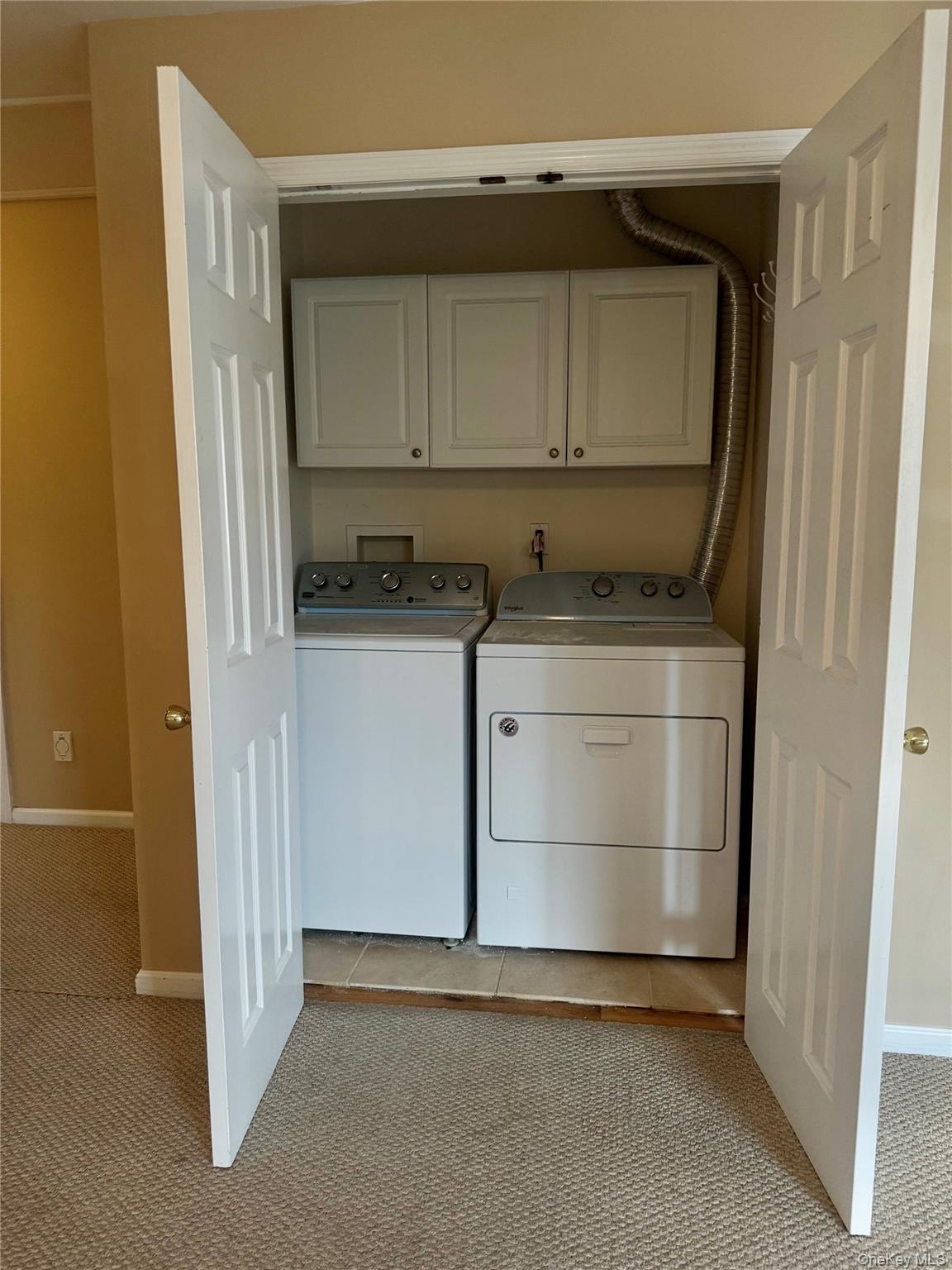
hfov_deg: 56.8
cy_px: 635
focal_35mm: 24
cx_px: 476
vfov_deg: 71.6
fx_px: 880
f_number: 1.78
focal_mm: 6.76
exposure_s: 1/120
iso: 200
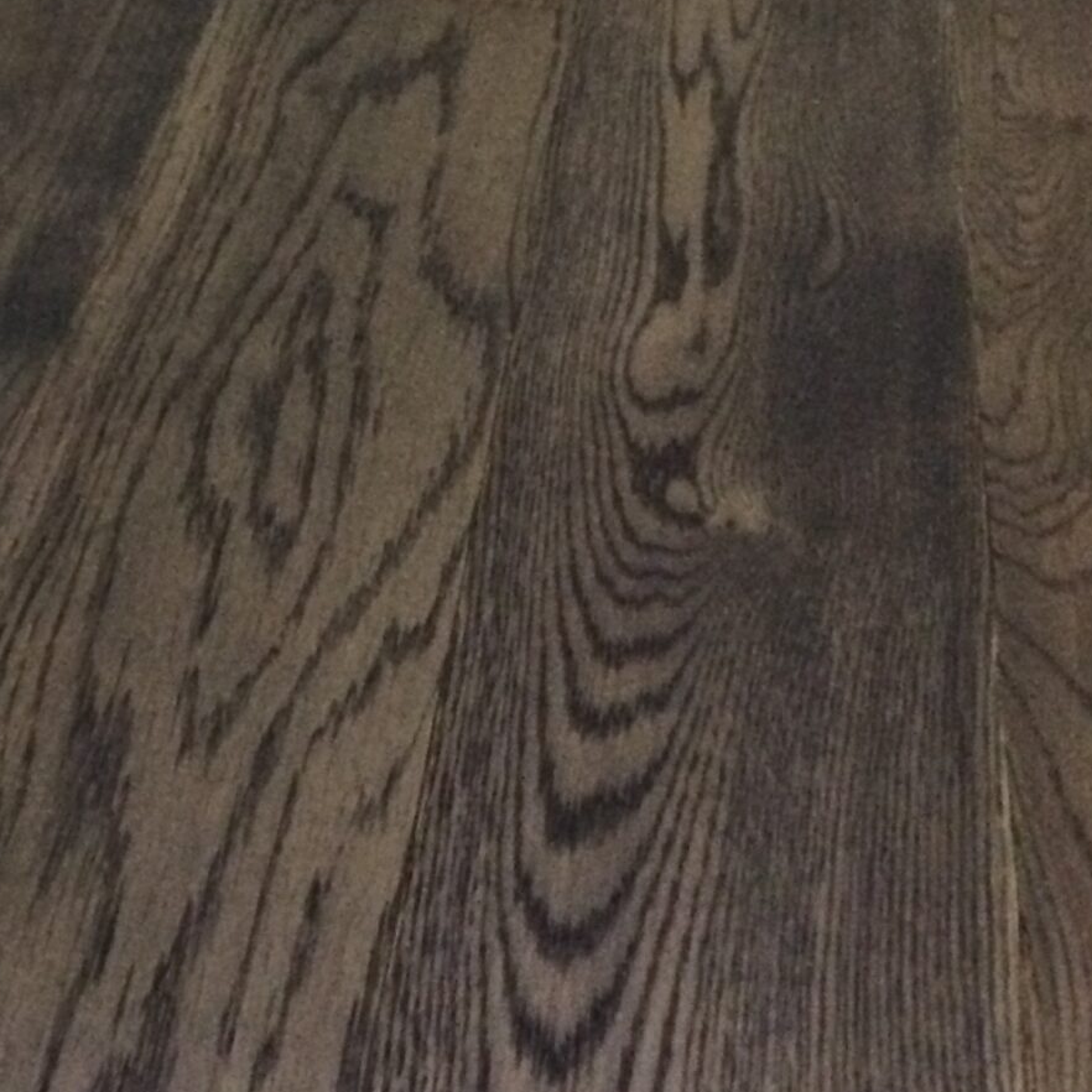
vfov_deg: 22.3
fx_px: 2748
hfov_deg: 21.7
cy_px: 328
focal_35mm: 77
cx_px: 0
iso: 500
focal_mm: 4.12
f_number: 2.2
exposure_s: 1/17
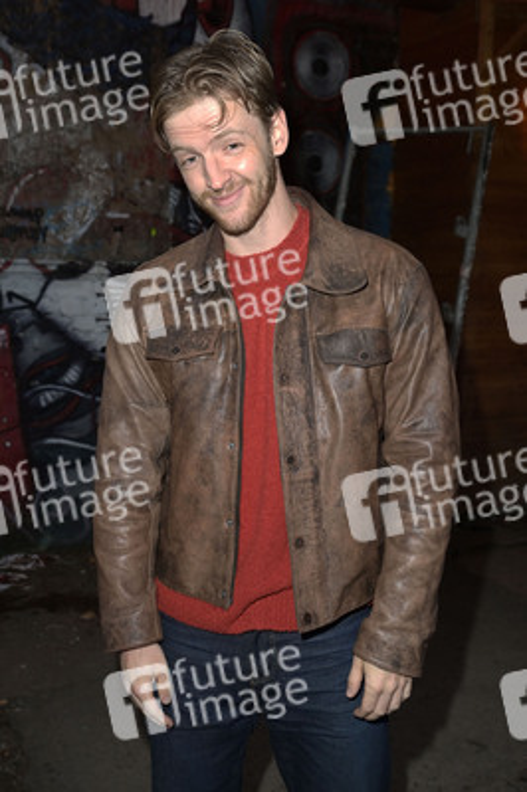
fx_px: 836
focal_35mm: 38
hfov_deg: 35.0
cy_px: 396
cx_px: 264
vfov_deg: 50.7
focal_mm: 38
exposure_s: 1/125
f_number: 5
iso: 1600
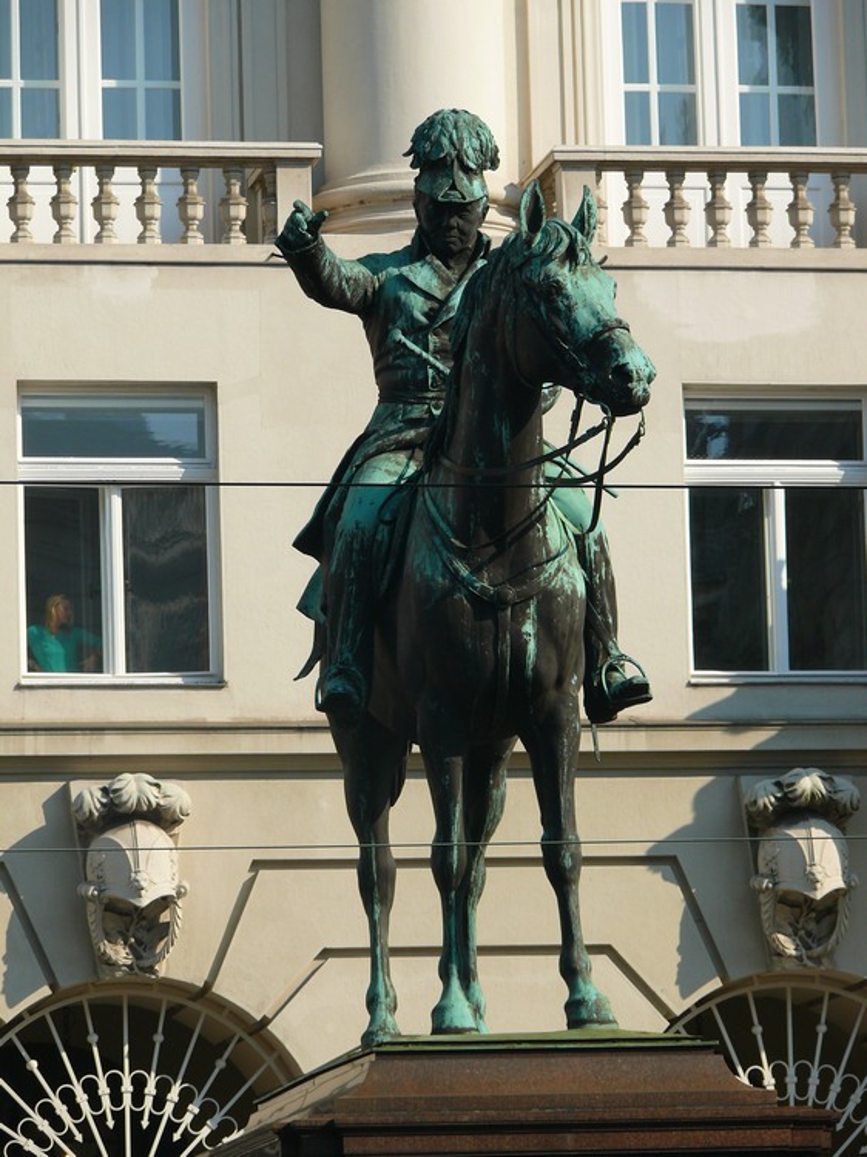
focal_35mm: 217
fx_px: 7251
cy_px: 578
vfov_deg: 9.1
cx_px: 434
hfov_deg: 6.8
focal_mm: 45.8
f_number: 5
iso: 100
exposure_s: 1/250
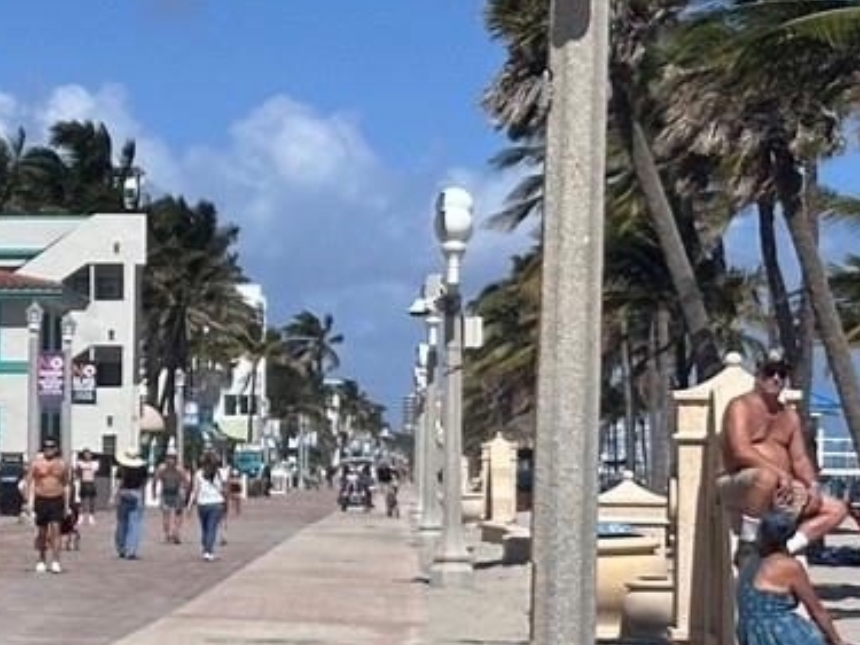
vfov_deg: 9.0
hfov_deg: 11.5
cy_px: 413
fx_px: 4073
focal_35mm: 164
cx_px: -433
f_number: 1.78
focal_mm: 6.86
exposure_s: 1/7092
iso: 64
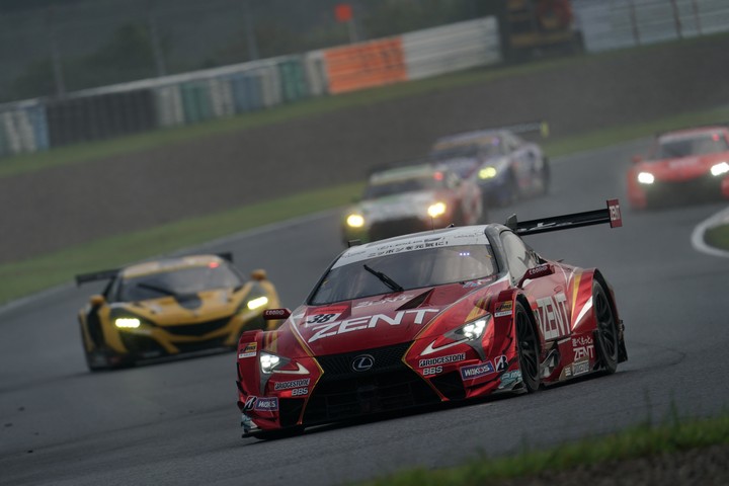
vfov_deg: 2.3
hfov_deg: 3.4
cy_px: 243
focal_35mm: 600
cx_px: 364
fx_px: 12149
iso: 200
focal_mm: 600
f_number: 7.1
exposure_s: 1/640
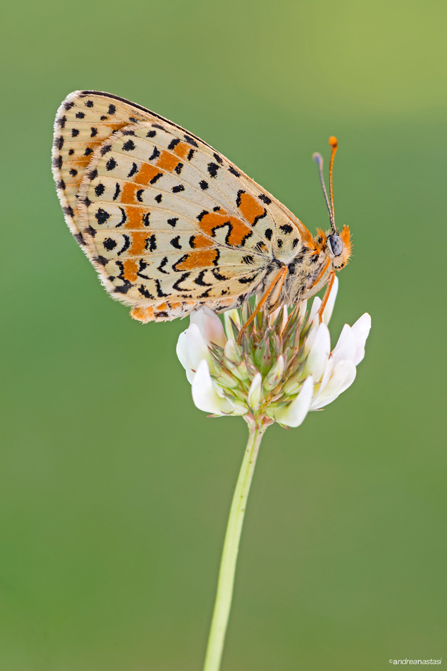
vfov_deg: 13.7
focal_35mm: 150
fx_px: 2793
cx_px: 224
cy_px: 336
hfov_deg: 9.2
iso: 100
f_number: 16
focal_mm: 150
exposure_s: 1/13
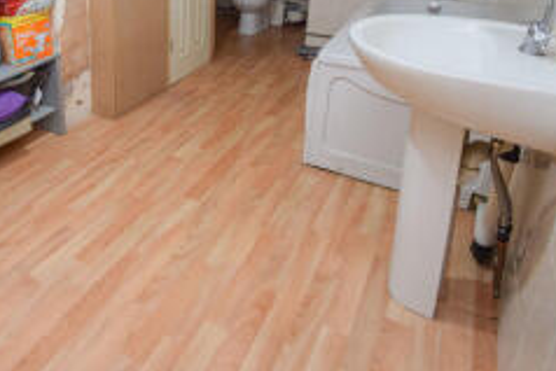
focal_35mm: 30
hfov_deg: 56.7
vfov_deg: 40.2
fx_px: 464
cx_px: 100
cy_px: 34
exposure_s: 1/60
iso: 800
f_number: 4
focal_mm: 10
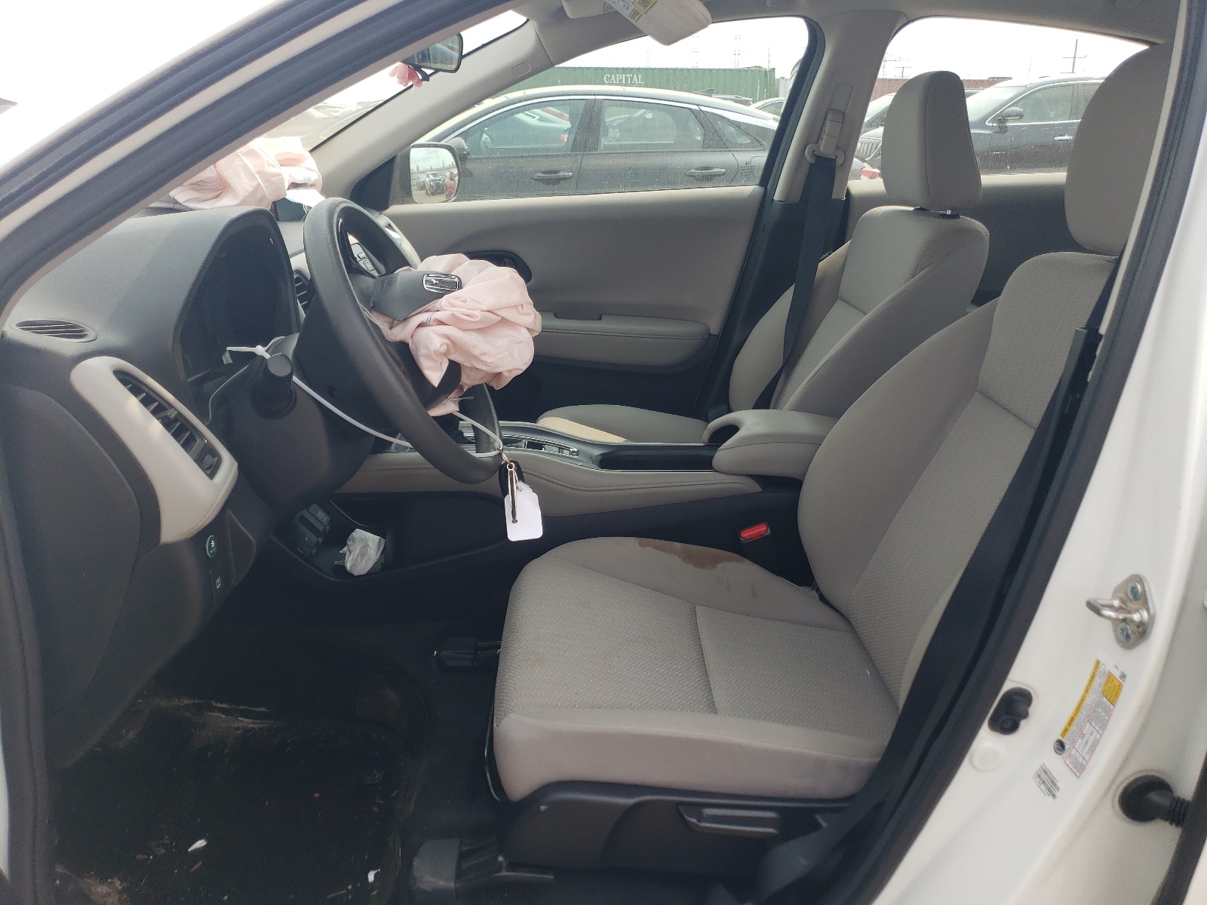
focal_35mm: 26
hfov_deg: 67.3
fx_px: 907
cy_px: 452
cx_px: 604
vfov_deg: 53.1
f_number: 1.5
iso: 50
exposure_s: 1/1000
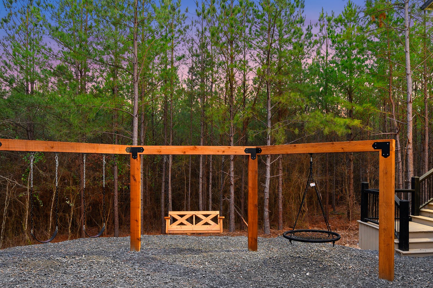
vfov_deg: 51.4
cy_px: 176
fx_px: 296
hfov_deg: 72.2
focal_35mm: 25
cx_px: 208
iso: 400
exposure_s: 2.5
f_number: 9
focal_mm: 18.5
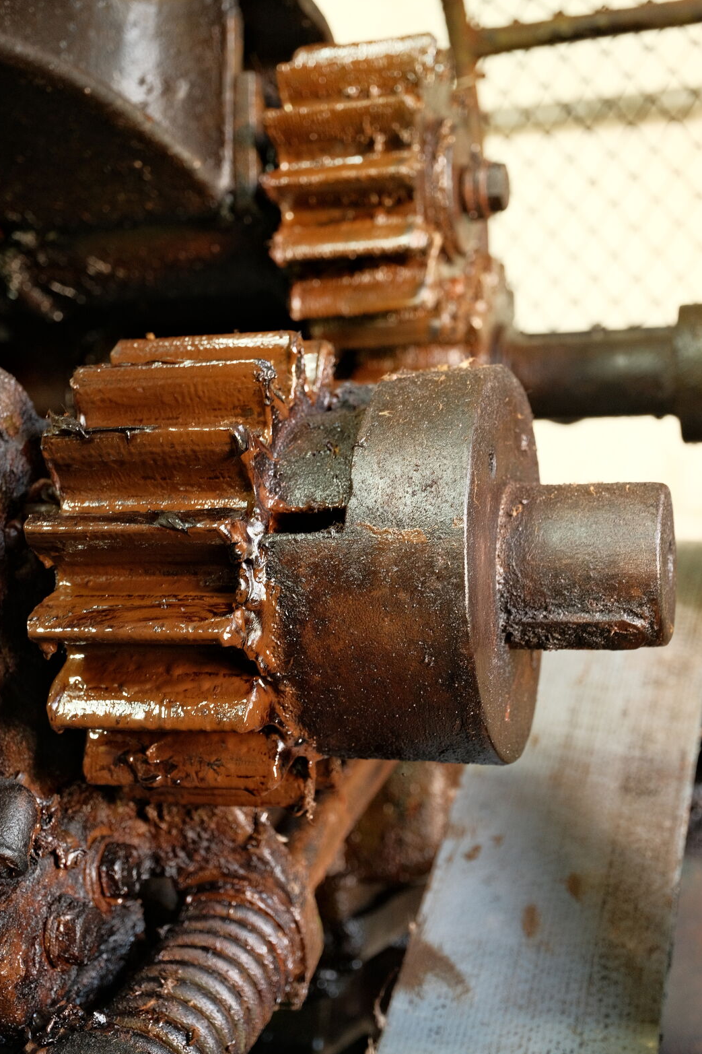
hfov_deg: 29.2
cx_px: 352
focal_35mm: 46
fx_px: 1346
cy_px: 525
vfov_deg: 42.7
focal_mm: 30
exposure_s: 1/7
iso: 800
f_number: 4
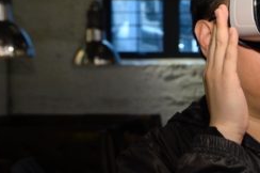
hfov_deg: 21.2
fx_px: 656
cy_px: 104
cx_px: 289
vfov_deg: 15.0
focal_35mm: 91
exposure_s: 1/125
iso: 1600
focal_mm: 32
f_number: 5
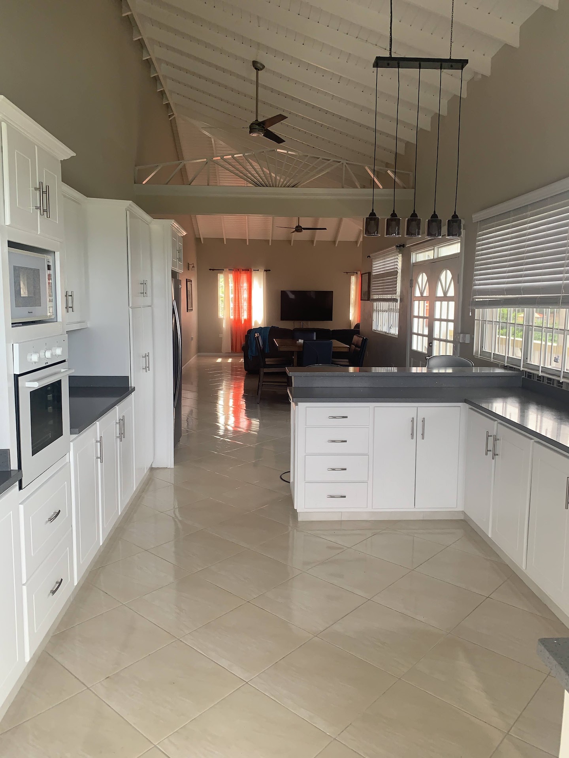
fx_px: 570
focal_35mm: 26
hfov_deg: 53.1
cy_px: 379
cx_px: 284
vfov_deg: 67.3
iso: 50
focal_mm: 4.25
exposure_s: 1/121
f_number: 1.8
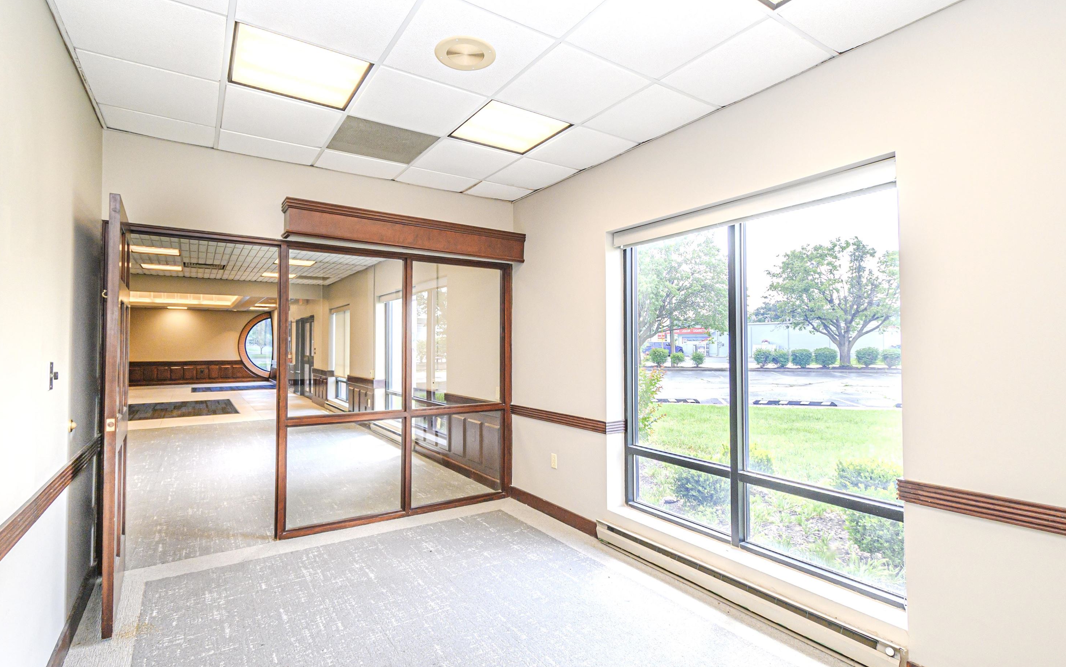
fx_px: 465
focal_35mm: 16
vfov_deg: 71.3
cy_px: 332
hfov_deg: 97.8
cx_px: 520
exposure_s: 1/200
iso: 400
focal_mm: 10
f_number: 4.5
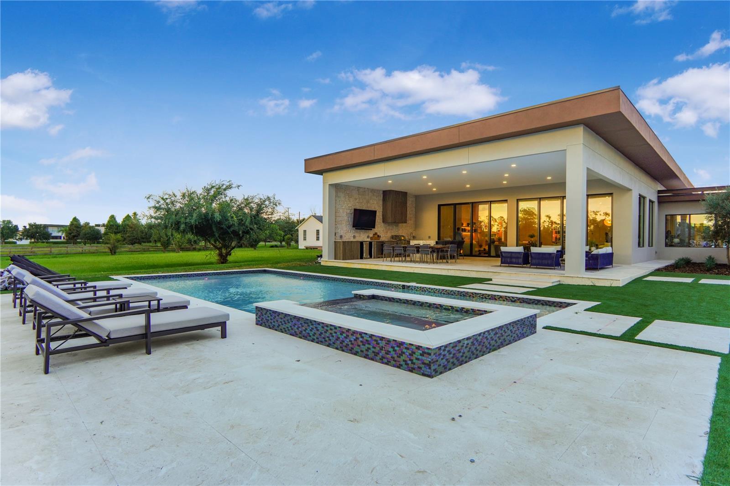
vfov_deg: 67.4
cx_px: 365
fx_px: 365
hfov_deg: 90.0
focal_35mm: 18
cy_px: 243
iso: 100
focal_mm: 12
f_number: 3.5
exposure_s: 1/100
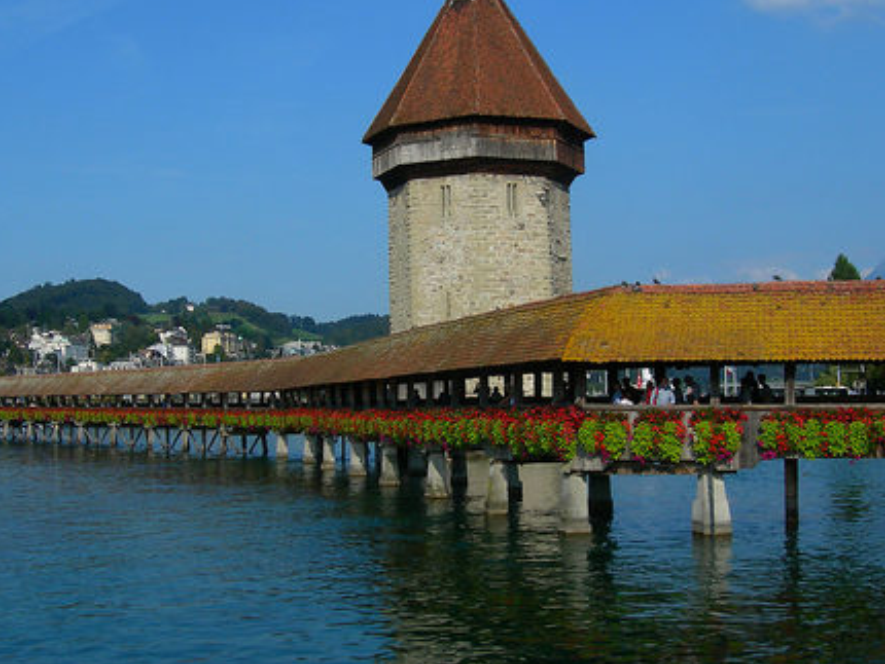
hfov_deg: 36.2
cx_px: 449
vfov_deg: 27.6
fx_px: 1356
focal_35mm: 53
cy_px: 331
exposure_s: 1/710
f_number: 4.8
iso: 50
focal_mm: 7.8
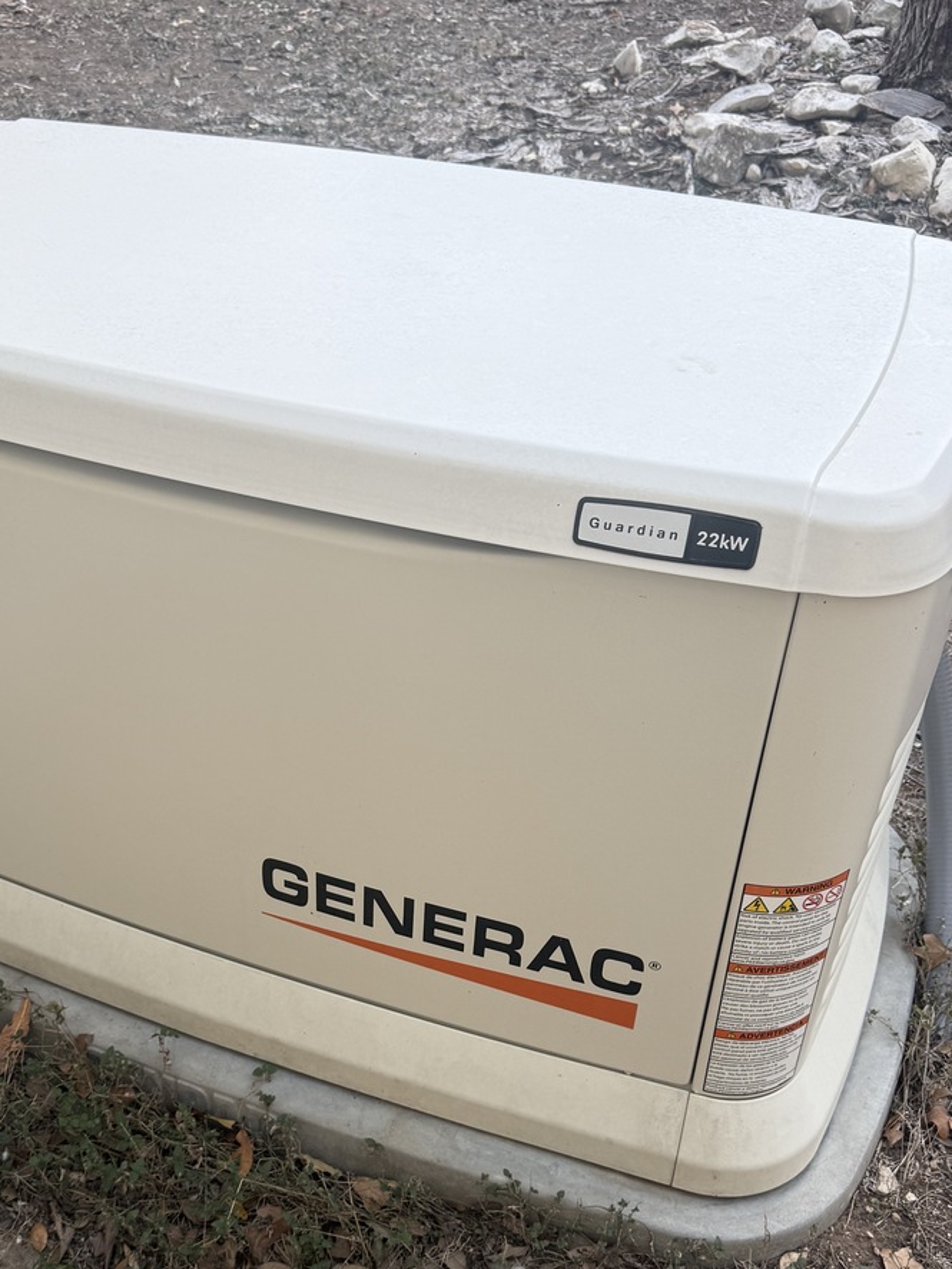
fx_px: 1429
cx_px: 326
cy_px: 765
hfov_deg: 36.5
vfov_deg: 47.6
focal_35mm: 39
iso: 64
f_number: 1.78
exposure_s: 1/182
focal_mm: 6.76
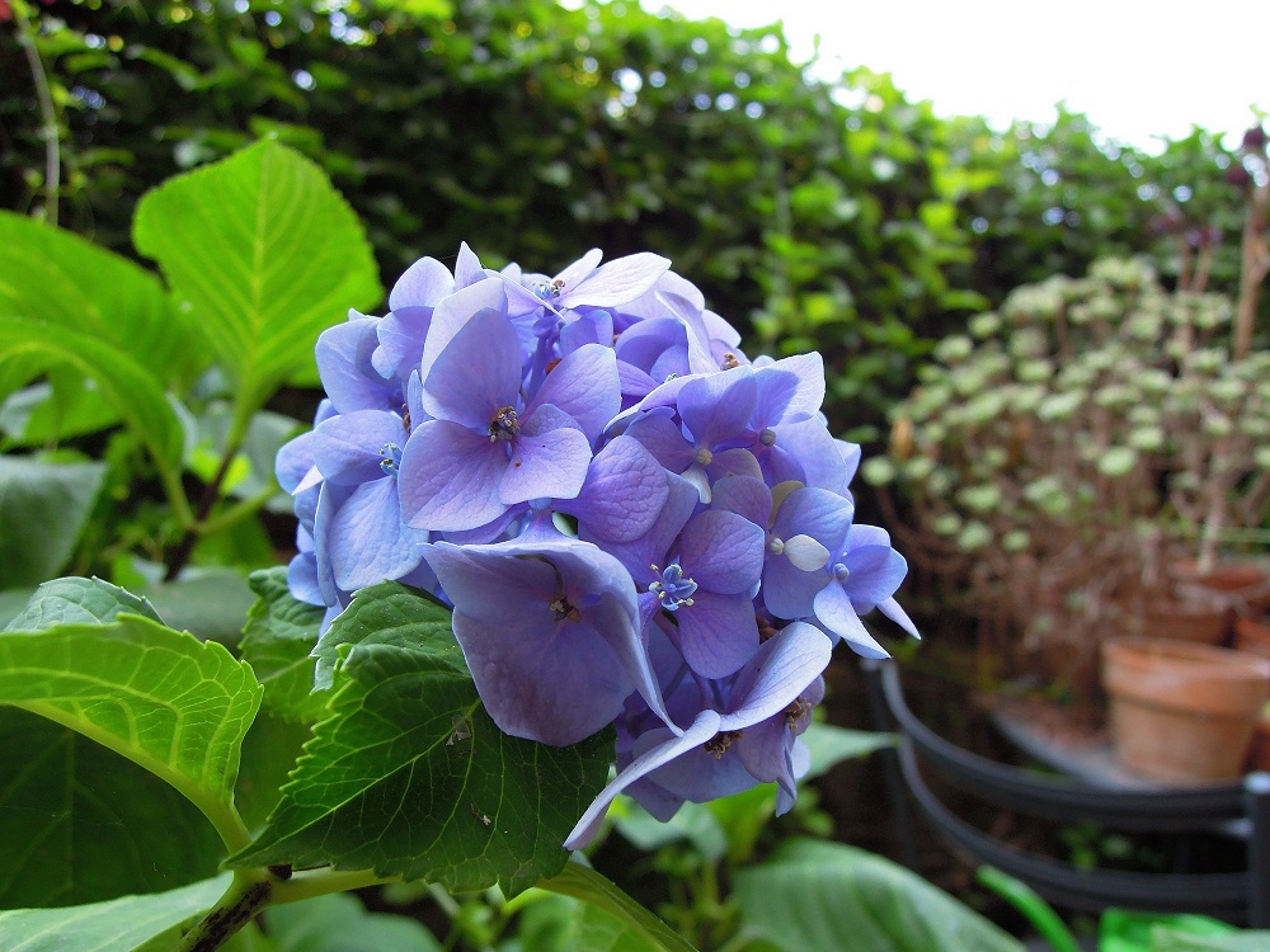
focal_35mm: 24
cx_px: 635
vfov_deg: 56.8
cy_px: 476
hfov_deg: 71.6
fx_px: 881
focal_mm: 4.3
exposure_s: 1/100
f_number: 2.8
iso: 160
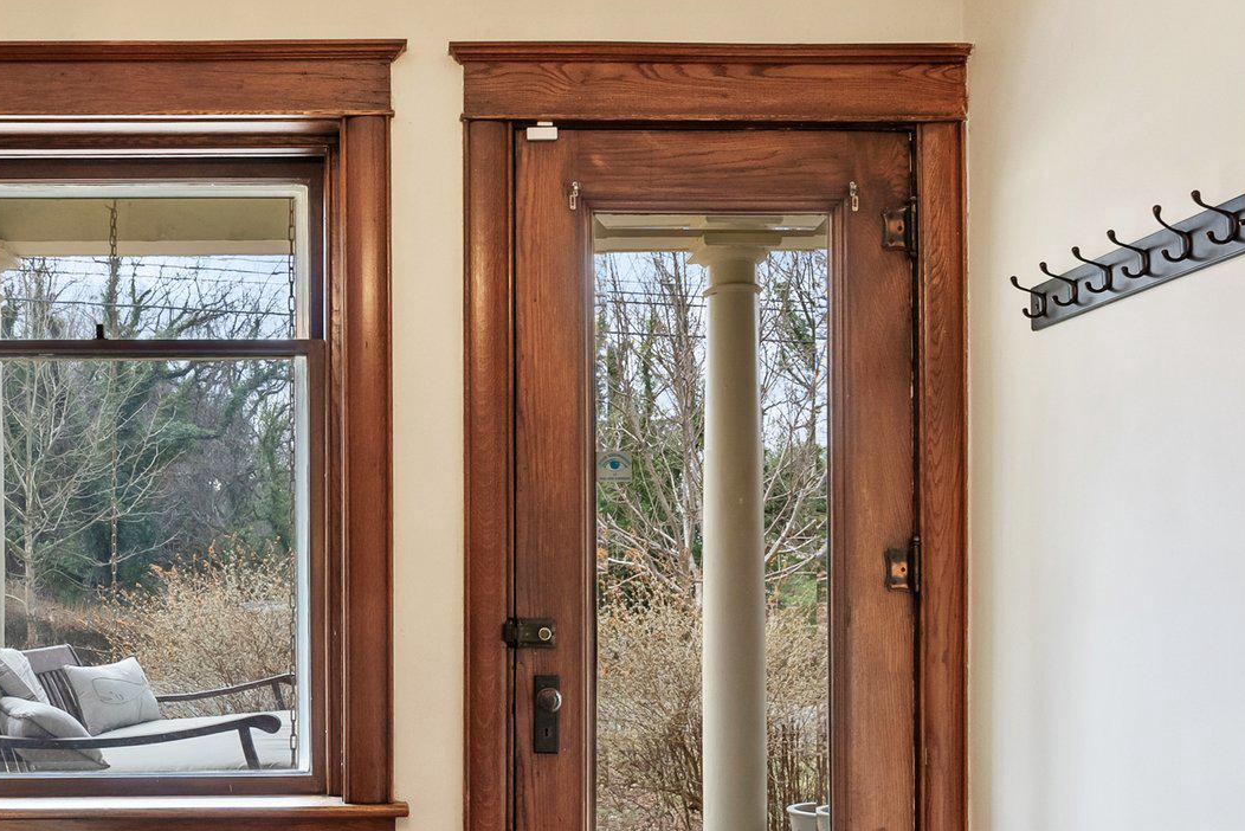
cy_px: 581
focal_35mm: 37
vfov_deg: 35.5
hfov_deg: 50.2
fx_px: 1280
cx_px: 348
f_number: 9
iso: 640
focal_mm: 19
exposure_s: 1/10
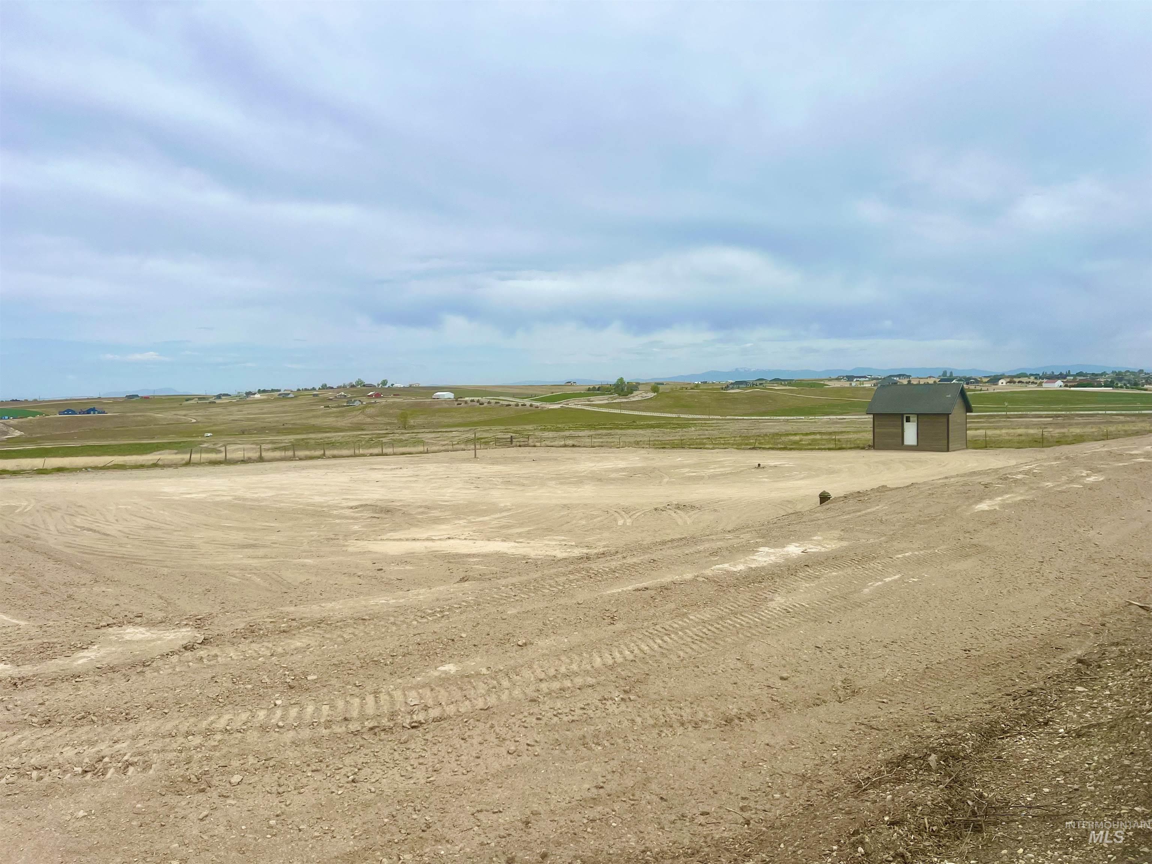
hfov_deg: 67.3
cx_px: 576
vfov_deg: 53.1
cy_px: 432
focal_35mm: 26
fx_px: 865
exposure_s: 1/8000
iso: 50
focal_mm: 5.7
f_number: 1.5
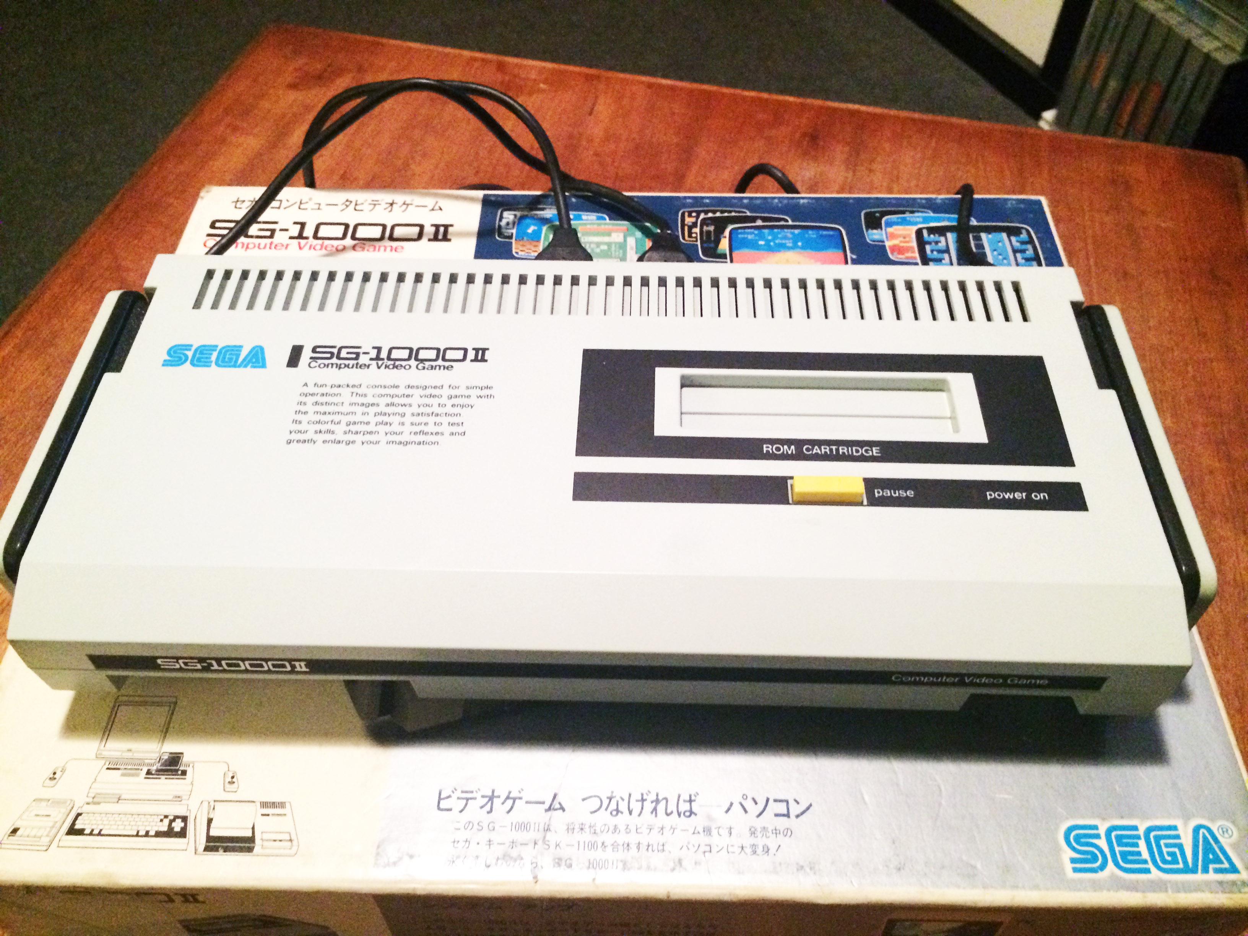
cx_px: 624
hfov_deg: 61.7
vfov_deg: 48.2
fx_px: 1046
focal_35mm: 29
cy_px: 468
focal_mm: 4.15
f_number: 2.2
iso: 400
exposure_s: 1/17
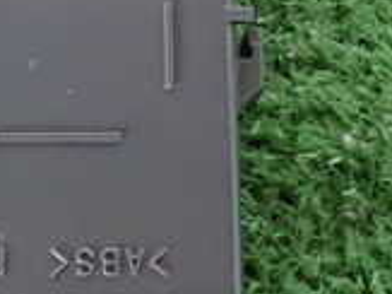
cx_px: 19
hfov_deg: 10.7
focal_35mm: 184
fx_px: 2082
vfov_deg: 8.0
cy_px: -31
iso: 800
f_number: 3.2
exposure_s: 1/20
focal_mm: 9.01
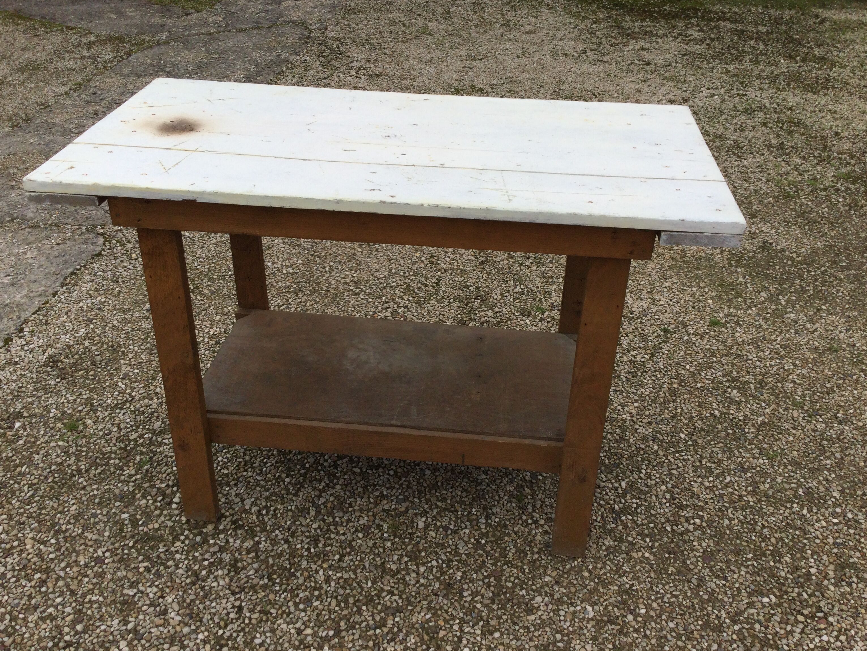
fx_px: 827
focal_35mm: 33
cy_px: 308
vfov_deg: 42.9
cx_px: 435
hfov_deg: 55.3
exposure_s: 1/422
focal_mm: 3.3
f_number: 2.4
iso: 25
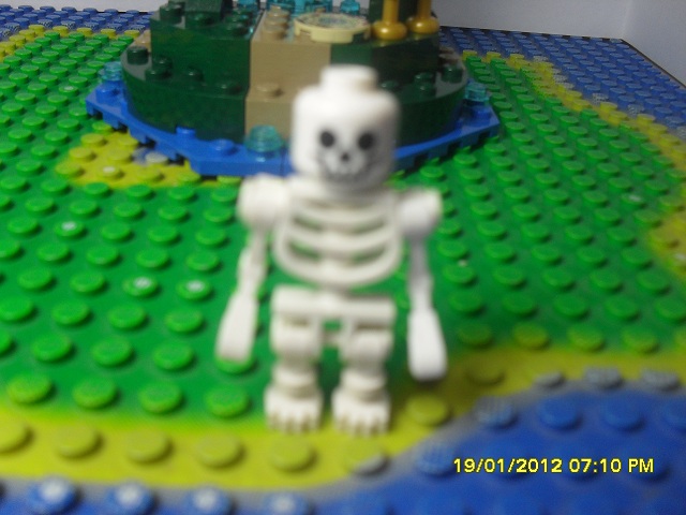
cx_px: 343
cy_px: 258
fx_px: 694
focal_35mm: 35
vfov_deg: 40.7
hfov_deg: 52.6
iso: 100
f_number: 3.2
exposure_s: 1/180
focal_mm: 6.3
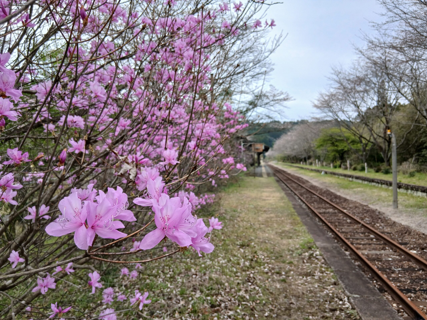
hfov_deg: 67.3
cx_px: 214
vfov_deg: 53.1
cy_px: 160
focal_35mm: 26
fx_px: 321
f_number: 1.8
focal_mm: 3.86
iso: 20
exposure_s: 1/215
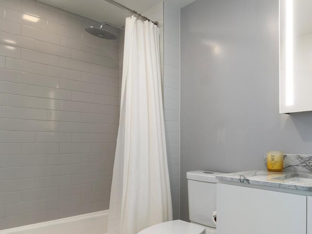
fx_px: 243
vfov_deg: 50.8
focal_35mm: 27
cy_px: 147
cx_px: 201
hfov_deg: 64.0
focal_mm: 10
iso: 160
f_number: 8
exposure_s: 1/60
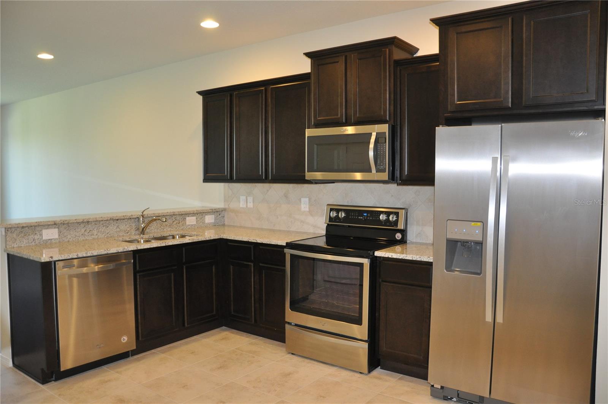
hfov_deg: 67.5
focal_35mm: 27
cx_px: 304
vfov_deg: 47.8
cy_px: 202
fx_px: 455
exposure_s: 1/60
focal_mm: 18
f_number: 3.5
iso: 800
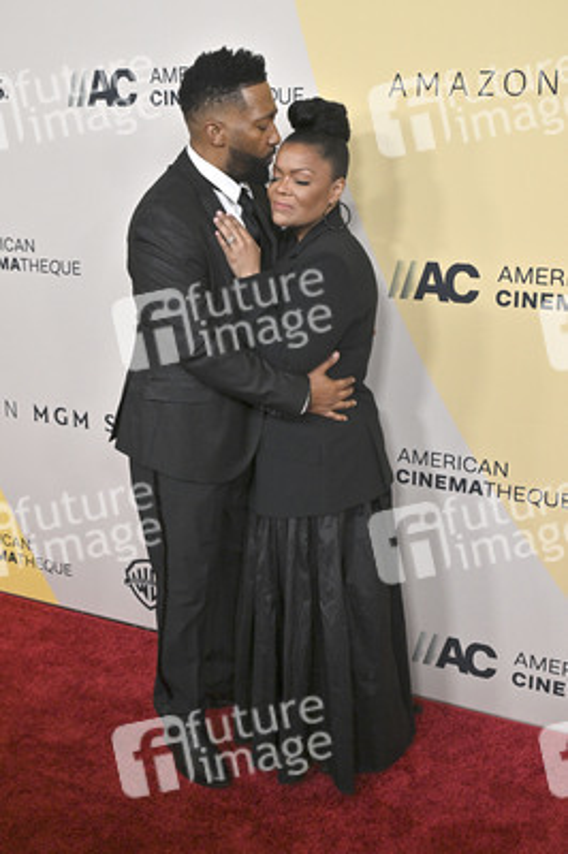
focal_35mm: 42
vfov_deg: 46.4
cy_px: 427
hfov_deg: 31.8
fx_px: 996
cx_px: 284
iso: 2000
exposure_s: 1/320
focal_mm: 42
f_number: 5.6
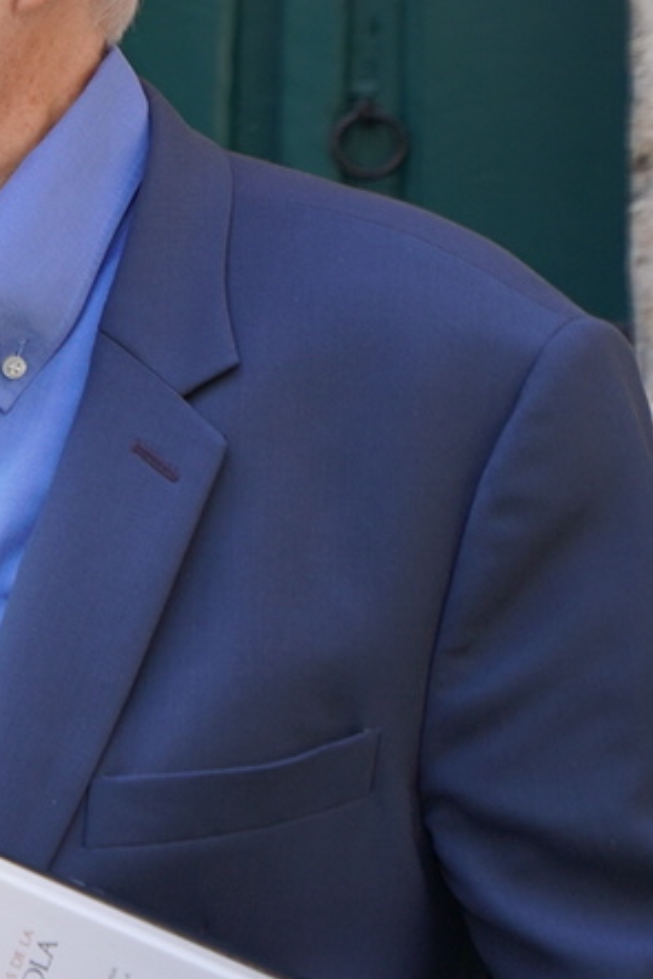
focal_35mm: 128
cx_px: -1093
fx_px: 3480
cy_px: 275
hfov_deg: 9.2
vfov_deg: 15.9
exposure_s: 1/160
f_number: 4
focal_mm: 35
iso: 200
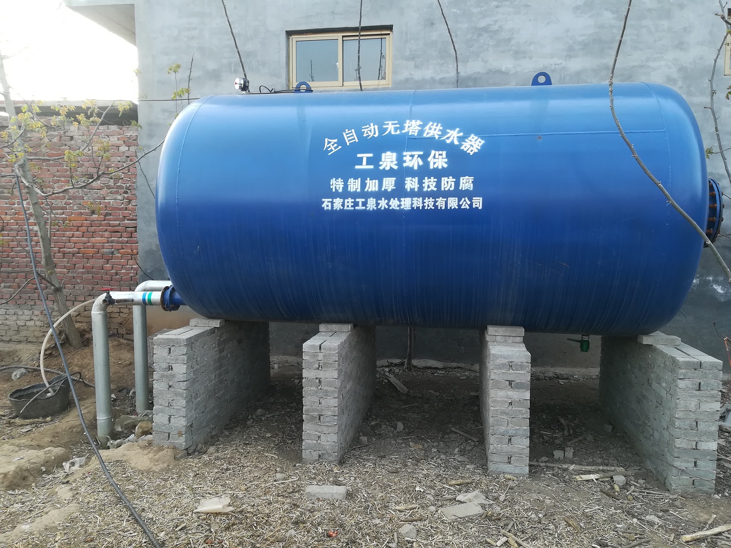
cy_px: 274
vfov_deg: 53.1
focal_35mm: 26
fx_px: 549
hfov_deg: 67.3
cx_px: 366
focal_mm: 3.83
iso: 64
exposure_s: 1/100
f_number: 2.2
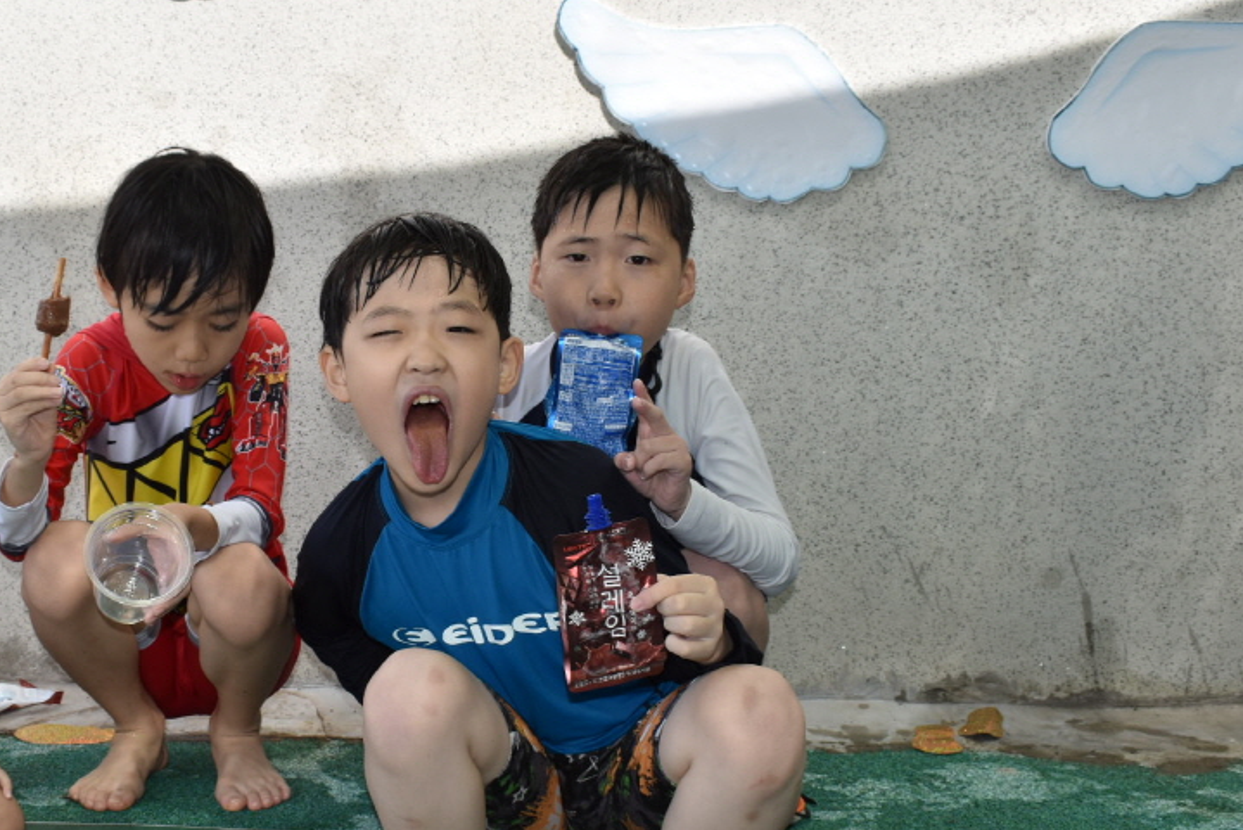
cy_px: 454
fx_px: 1623
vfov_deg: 28.7
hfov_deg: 41.6
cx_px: 470
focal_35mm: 47
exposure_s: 1/200
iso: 100
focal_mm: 22
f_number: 7.1
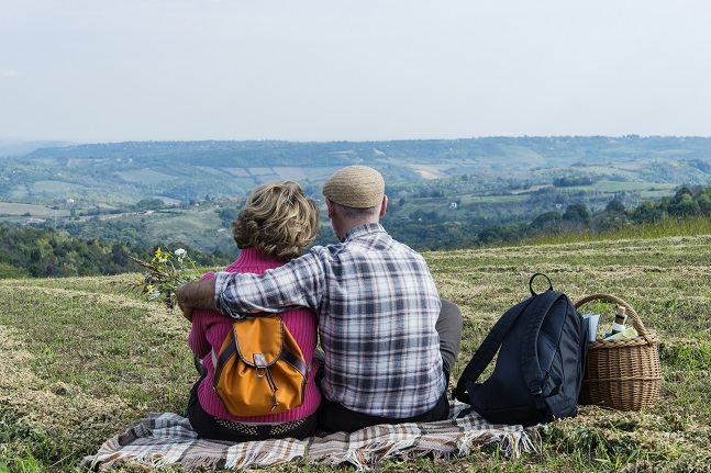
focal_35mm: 62
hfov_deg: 32.4
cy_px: 236
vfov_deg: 21.9
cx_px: 356
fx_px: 1224
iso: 500
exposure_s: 1/400
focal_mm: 62
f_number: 13
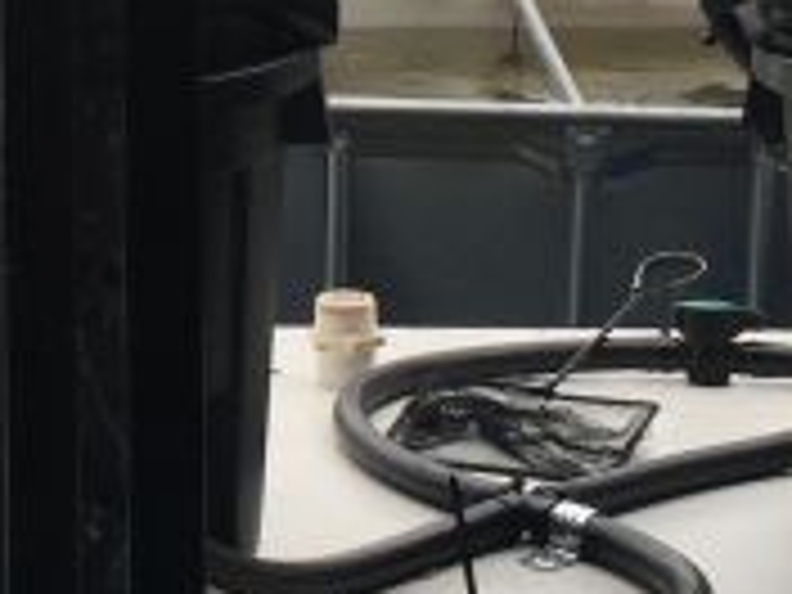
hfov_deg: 13.1
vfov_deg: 9.9
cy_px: -146
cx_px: -27
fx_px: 3386
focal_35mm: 148
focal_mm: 4.15
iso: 32
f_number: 2.2
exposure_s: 1/482
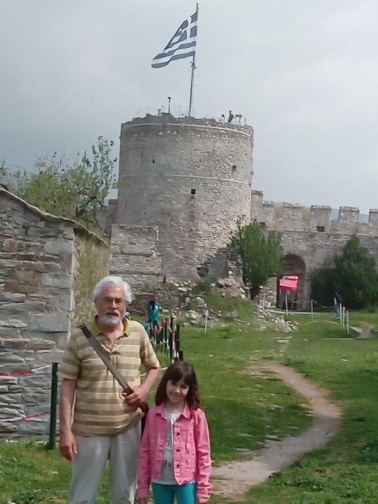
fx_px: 364
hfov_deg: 54.9
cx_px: 189
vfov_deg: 69.4
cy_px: 252
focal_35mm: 25
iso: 118
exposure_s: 1/2024
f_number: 2
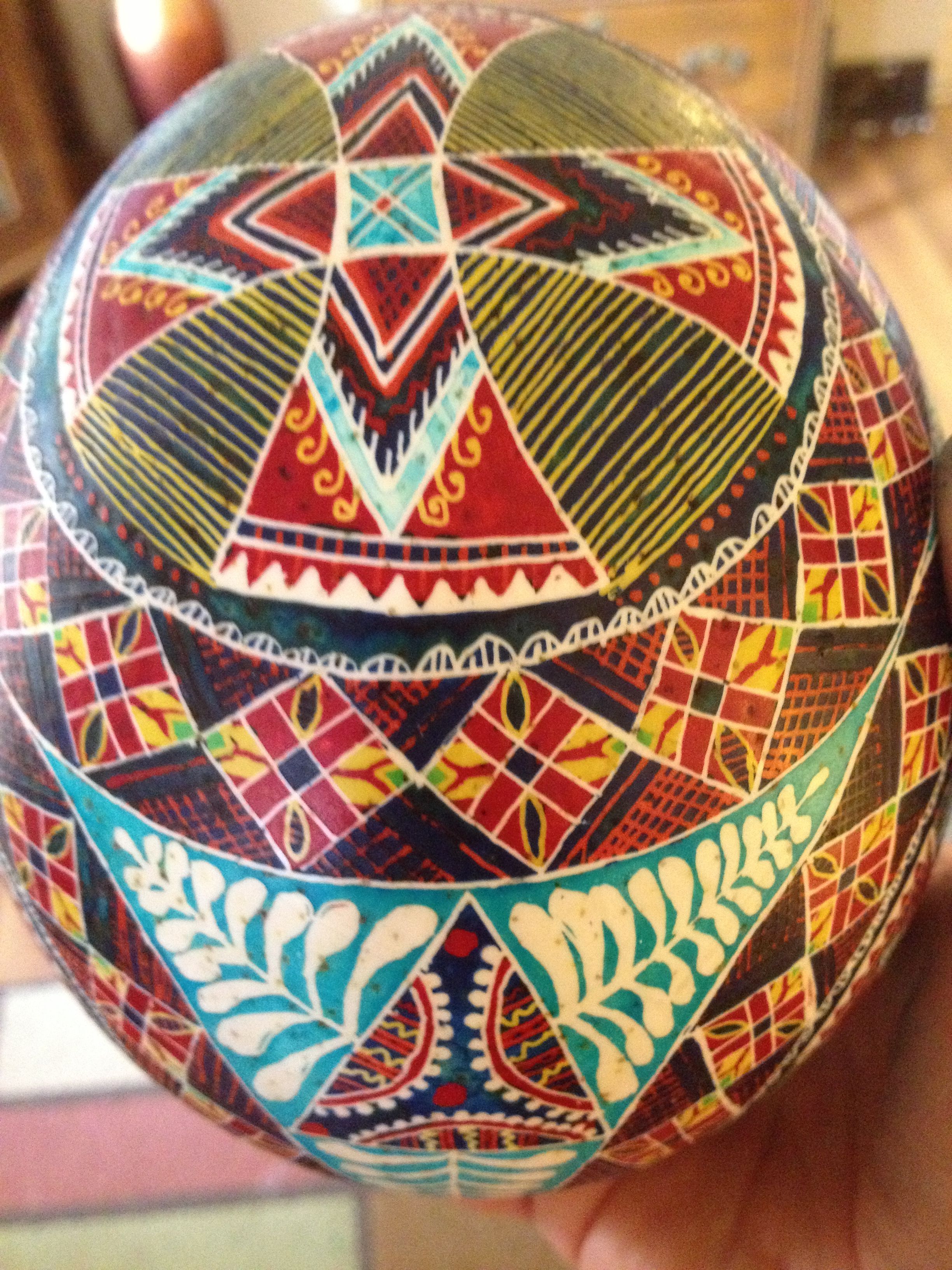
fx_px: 1283
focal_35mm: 35
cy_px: 635
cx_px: 476
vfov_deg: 52.6
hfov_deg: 40.7
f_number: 2.4
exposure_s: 1/15
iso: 640
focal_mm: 4.28
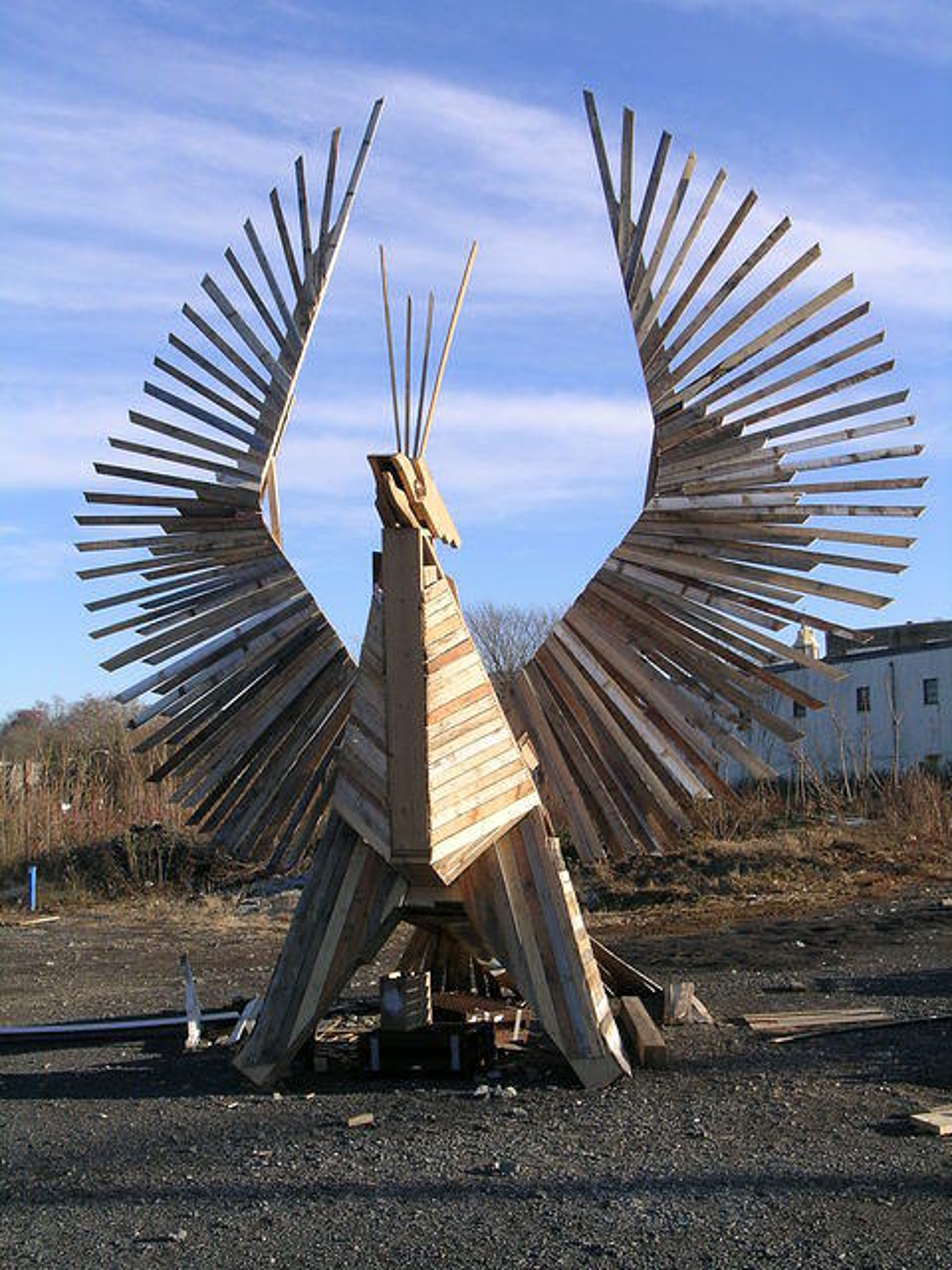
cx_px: 476
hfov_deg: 34.3
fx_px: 1540
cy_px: 635
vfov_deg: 44.8
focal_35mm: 42
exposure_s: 1/199
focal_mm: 8.7
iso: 50
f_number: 6.4
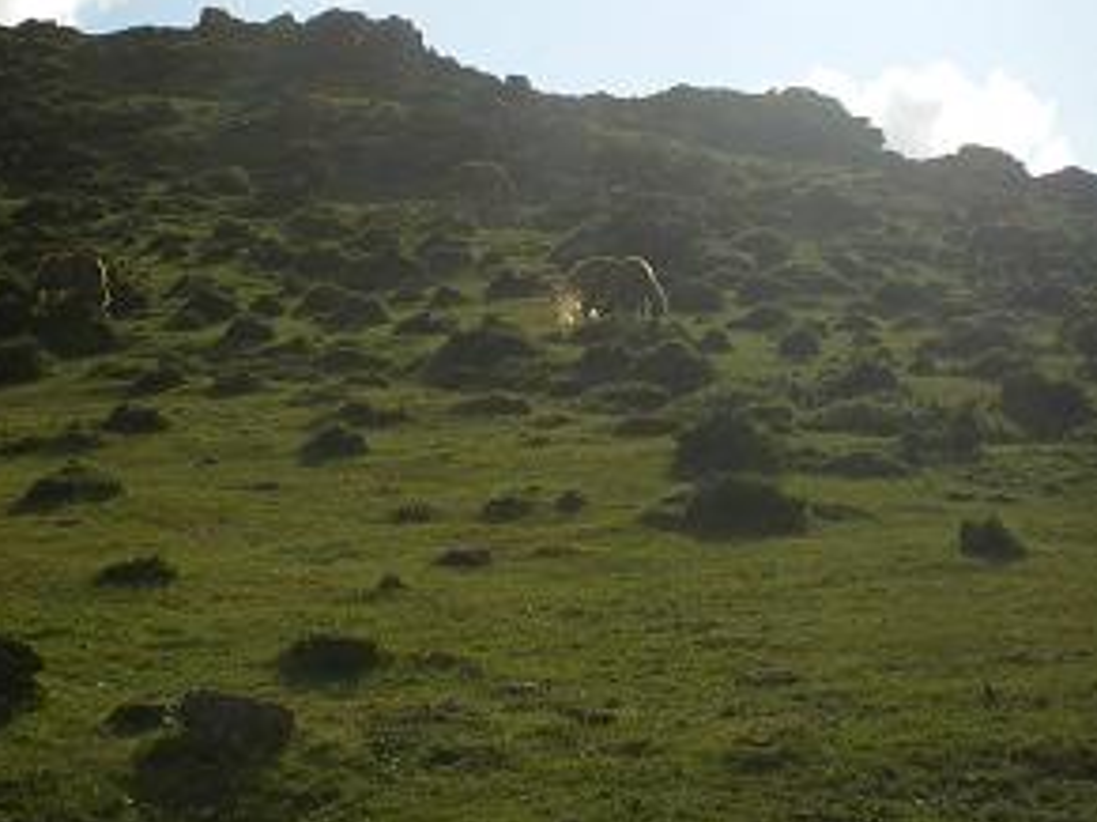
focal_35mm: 69
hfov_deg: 28.2
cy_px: 430
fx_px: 2186
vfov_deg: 21.3
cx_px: 490
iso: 64
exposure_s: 1/800
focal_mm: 6.3
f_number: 4.6
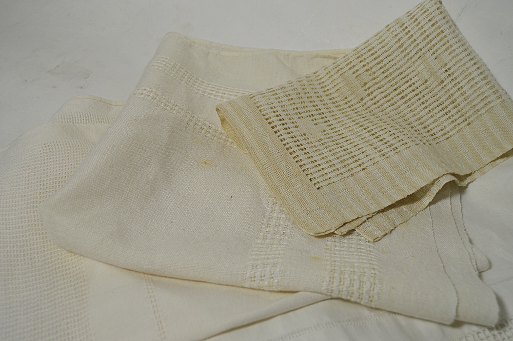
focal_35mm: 34
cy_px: 170
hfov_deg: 55.1
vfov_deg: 38.3
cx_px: 256
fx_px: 491
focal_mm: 23
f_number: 5
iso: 400
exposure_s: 1/100
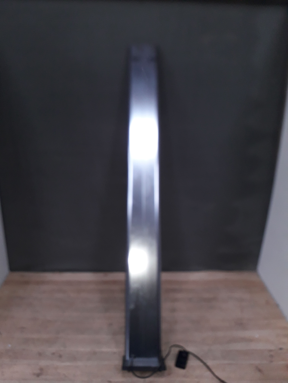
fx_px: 300
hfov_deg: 51.4
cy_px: 192
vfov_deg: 65.3
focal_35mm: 27
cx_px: 144
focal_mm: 3.6
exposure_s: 1/50
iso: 100
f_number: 1.9
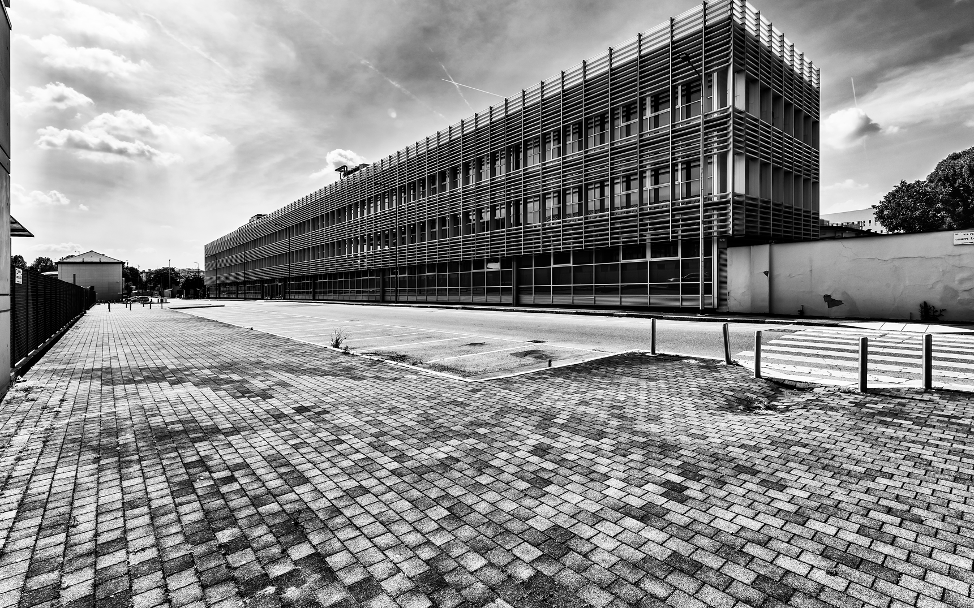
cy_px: 269
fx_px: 425
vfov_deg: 71.0
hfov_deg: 97.8
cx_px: 486
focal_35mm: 16
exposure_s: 1/160
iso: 100
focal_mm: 15
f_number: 16
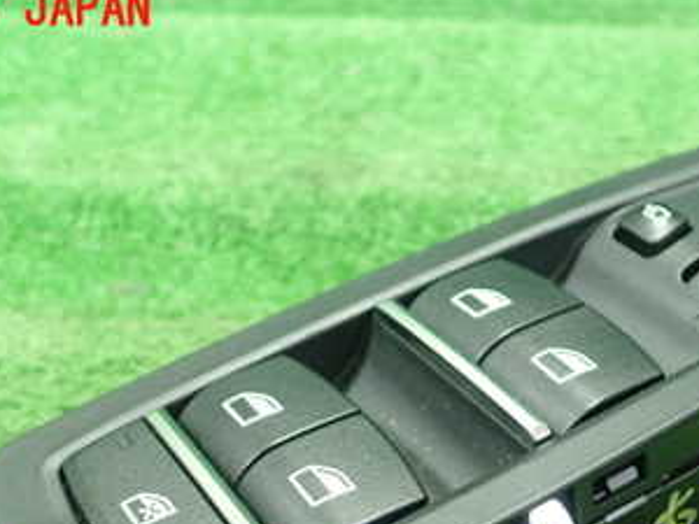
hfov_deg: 32.1
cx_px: 426
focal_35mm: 60
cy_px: 505
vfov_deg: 23.5
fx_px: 1212
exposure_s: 1/125
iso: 640
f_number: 2.3
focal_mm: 5.5
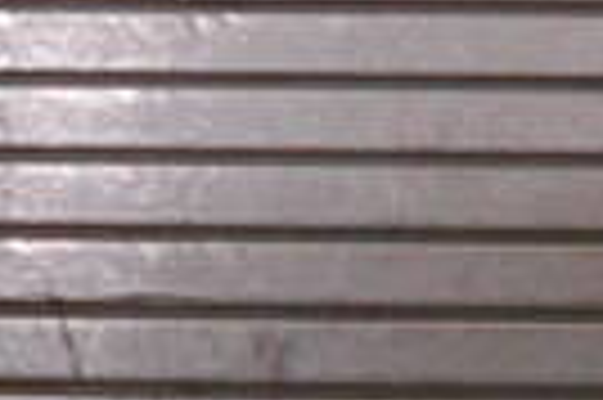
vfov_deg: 10.5
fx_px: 2158
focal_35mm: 129
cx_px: 644
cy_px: 9
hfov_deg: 15.5
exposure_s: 1/250
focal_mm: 4.6
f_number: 3.2
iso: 450
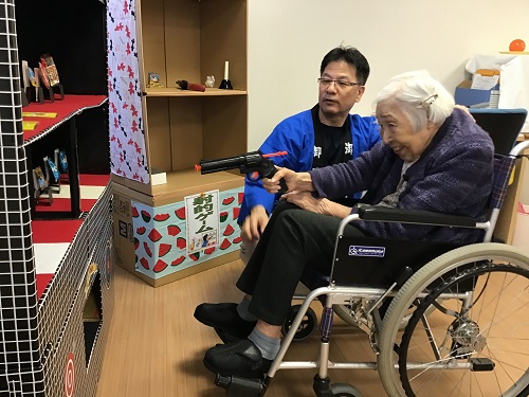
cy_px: 198
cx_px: 264
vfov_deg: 45.4
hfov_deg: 58.4
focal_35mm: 31
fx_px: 474
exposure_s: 1/30
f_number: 2.4
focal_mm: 3.3
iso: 100
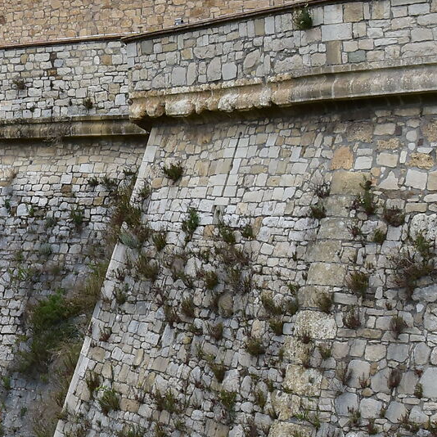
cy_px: 118
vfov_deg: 13.4
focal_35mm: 130
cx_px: -268
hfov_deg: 12.6
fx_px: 1857
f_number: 9
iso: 400
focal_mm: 34
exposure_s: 1/800
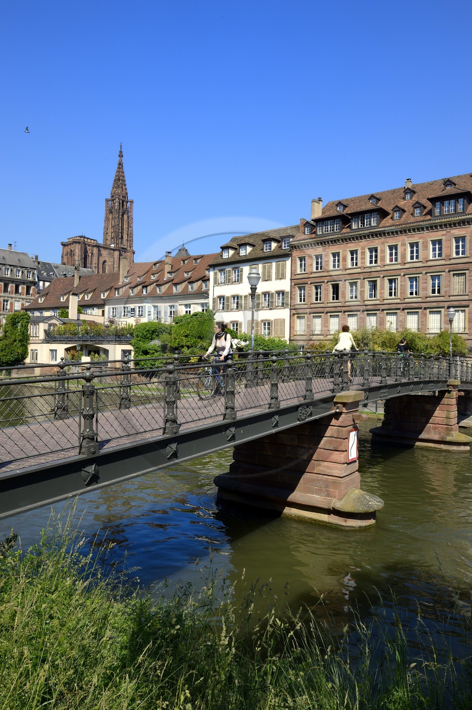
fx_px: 472
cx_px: 236
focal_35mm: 24
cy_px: 355
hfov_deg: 53.1
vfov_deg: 73.8
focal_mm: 24
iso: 400
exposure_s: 1/400
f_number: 13
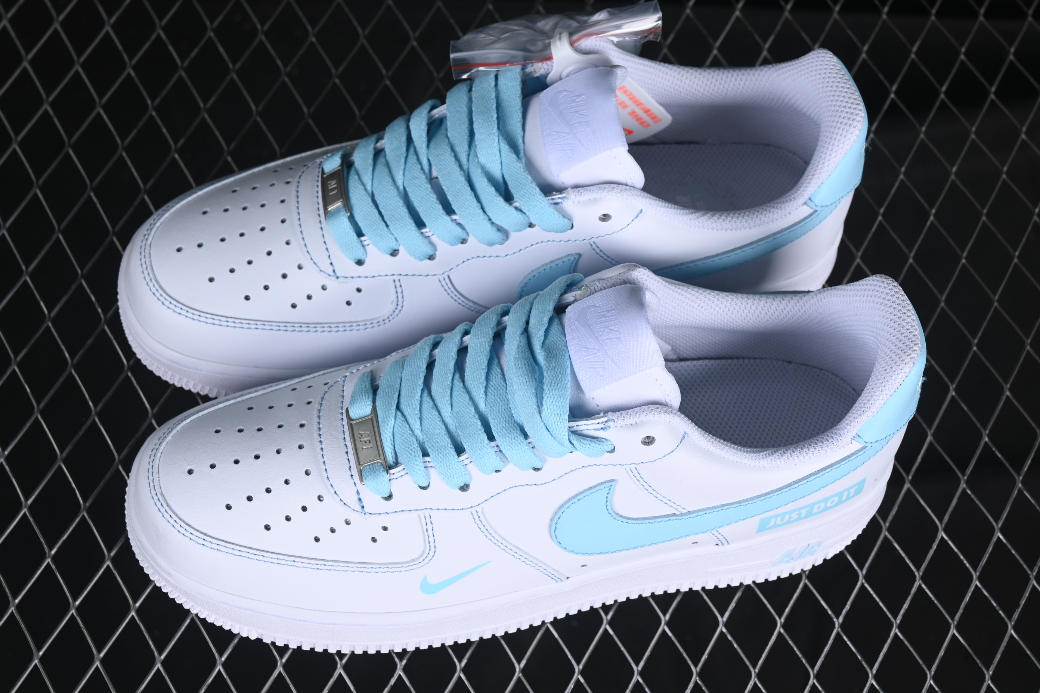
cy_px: 346
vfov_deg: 18.2
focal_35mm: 75
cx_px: 520
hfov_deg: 27.0
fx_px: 2166
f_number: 8
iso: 160
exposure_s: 1/80
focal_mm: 50
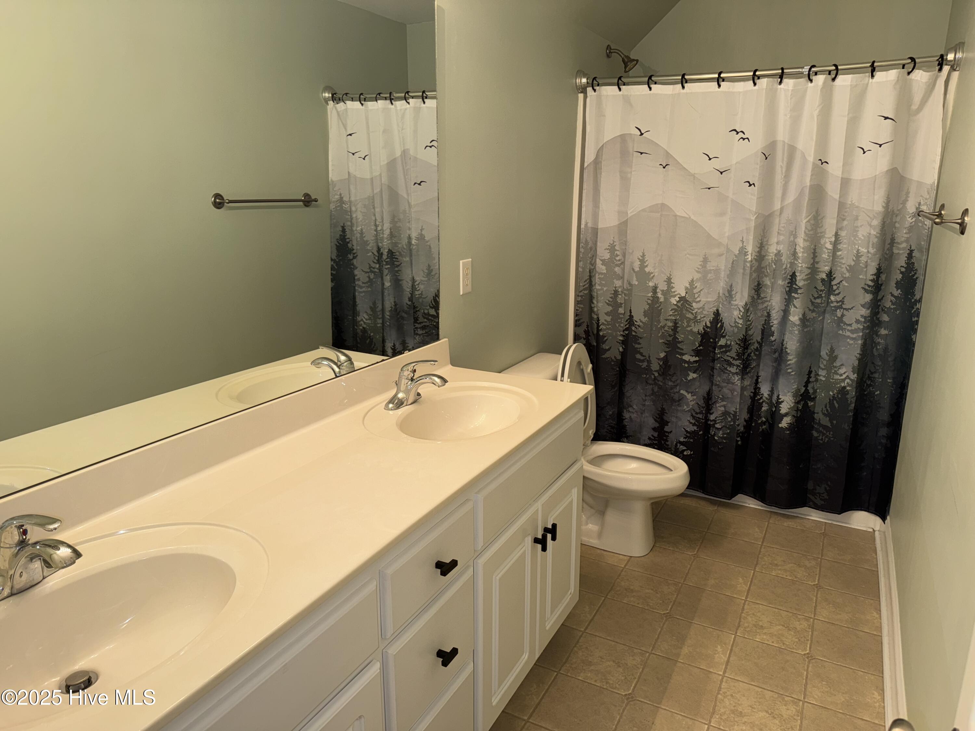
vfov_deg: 56.8
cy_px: 366
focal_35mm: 24
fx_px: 676
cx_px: 488
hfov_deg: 71.6
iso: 64
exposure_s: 1/28
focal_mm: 6.76
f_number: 1.78
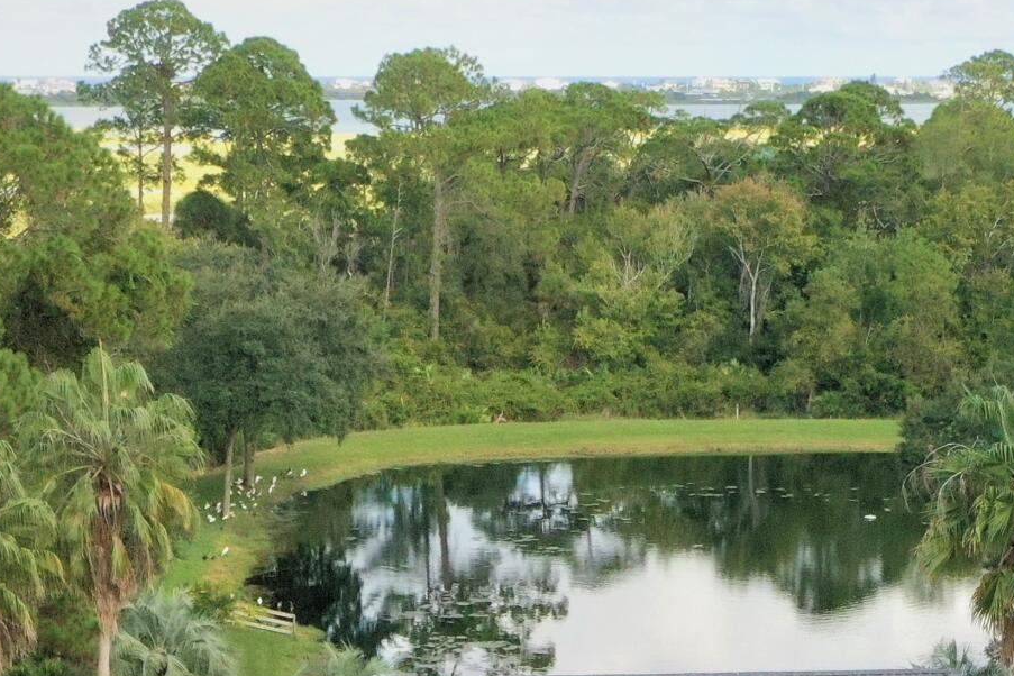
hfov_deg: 21.8
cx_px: 664
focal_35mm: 93
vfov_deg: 14.0
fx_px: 2619
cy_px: 929
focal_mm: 10.26
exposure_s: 1/80
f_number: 8
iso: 400
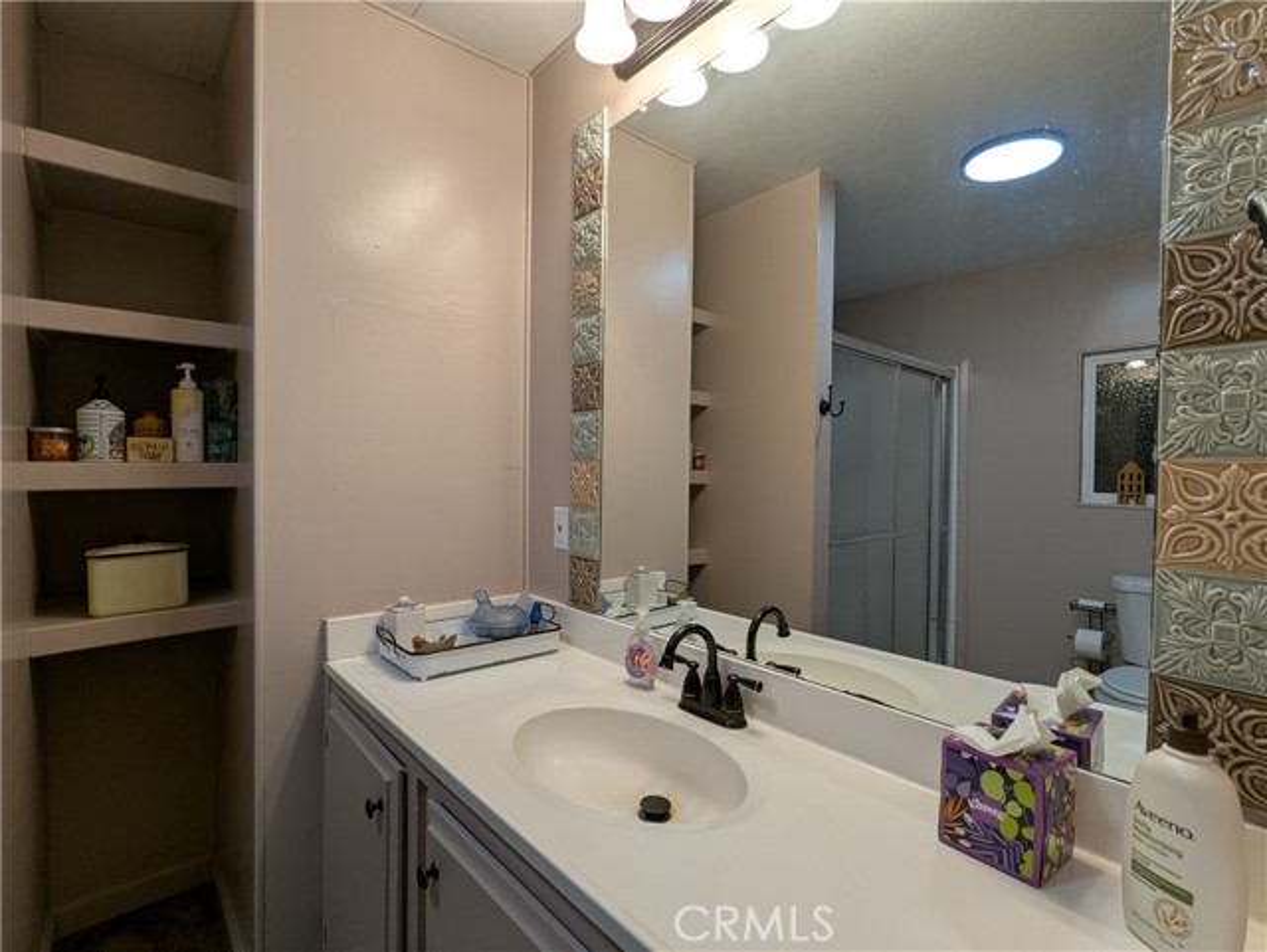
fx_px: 586
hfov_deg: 94.5
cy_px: 476
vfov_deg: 78.2
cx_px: 634
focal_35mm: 16
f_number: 2.2
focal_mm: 2.35
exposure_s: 1/60
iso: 45
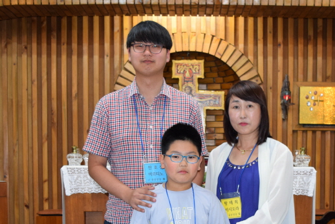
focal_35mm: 62
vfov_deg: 21.4
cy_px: 210
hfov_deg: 32.3
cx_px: 201
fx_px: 577
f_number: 5
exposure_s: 1/100
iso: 800
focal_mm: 21
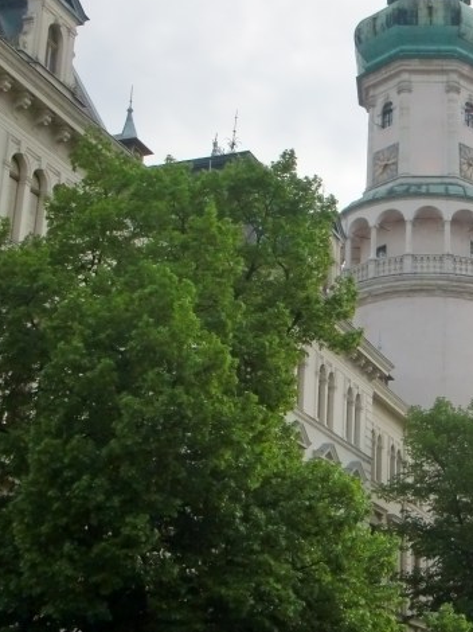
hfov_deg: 20.9
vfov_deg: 28.1
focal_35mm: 69
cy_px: 365
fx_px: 1258
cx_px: 414
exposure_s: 1/400
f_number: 3.9
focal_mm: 6.66
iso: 200
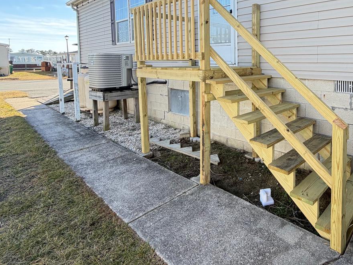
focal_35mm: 23
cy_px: 77
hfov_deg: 68.6
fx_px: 234
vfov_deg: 56.8
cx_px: 270
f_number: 2.2
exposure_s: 1/228
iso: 50
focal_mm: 2.22
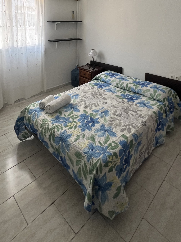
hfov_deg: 61.0
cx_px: 97
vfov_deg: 69.3
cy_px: 50
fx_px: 153
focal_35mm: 22
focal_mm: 1.57
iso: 200
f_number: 1.8
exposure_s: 1/99
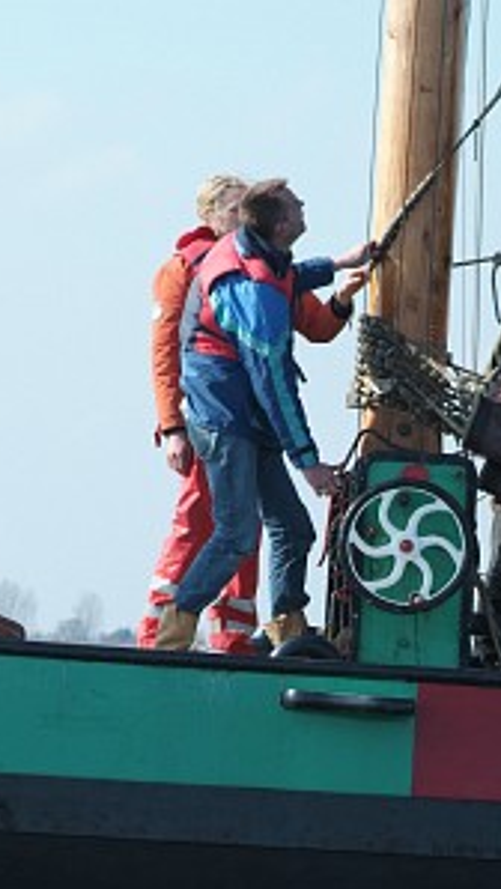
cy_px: 446
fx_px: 6271
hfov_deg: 4.6
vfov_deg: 8.1
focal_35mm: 266
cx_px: 289
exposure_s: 1/350
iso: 400
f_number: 9.5
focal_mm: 112
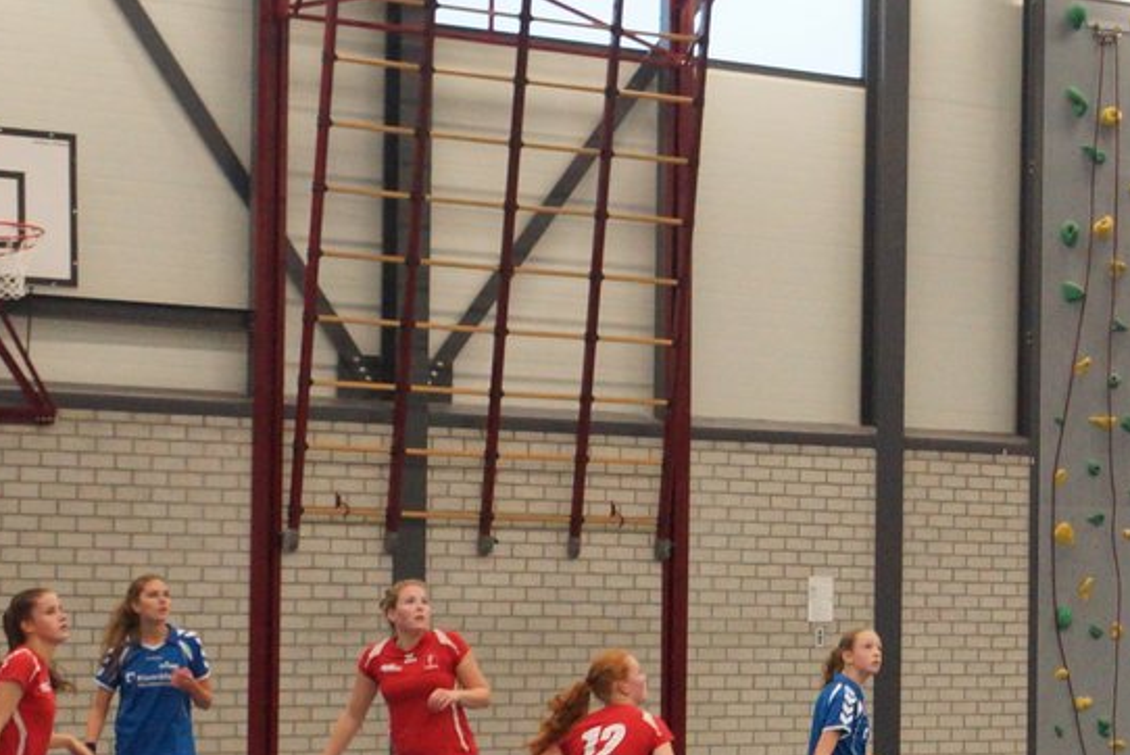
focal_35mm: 68
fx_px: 2135
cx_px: 705
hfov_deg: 29.5
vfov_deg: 19.7
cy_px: 644
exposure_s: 1/250
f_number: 3.5
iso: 1600
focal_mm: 24
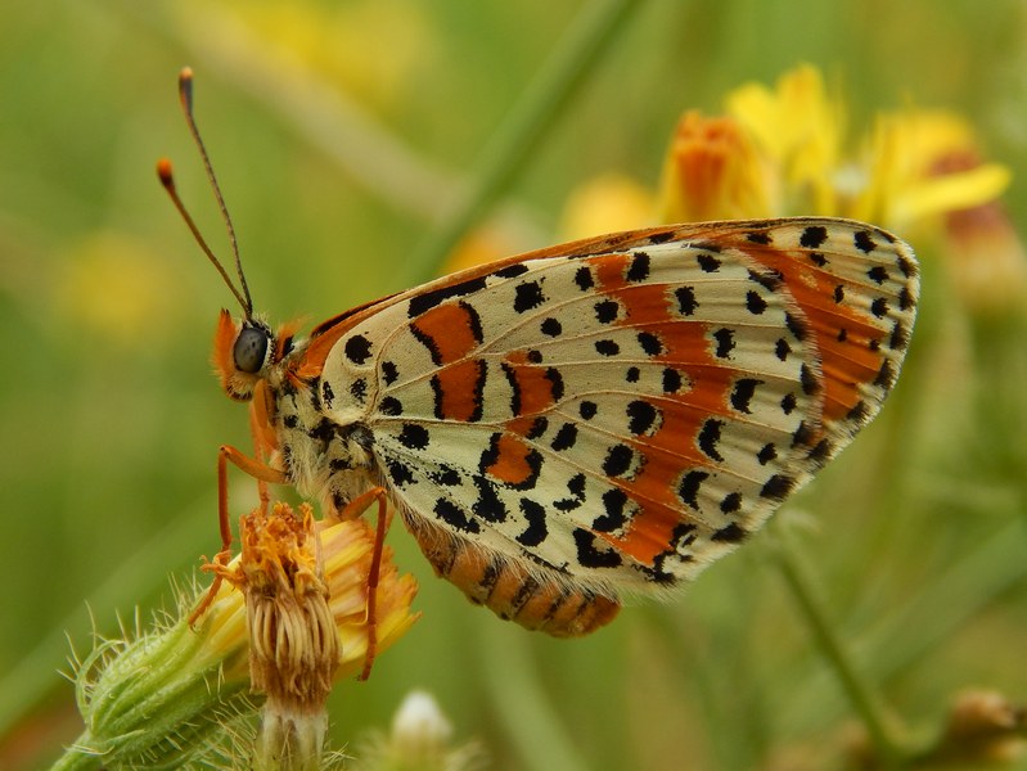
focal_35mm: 105
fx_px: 3117
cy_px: 386
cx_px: 514
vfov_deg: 14.1
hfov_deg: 18.7
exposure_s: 1/200
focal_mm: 18.7
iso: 125
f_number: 4.5
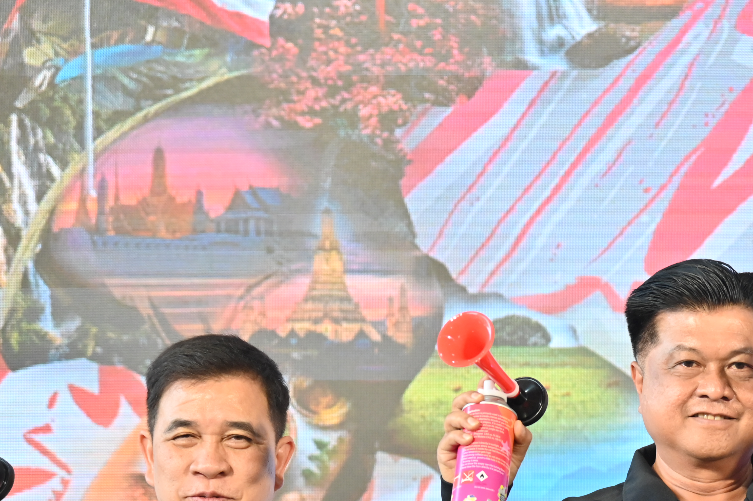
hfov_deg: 8.4
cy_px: 464
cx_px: 706
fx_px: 5100
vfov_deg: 5.6
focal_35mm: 244
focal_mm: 120
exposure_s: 1/400
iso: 1800
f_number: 4
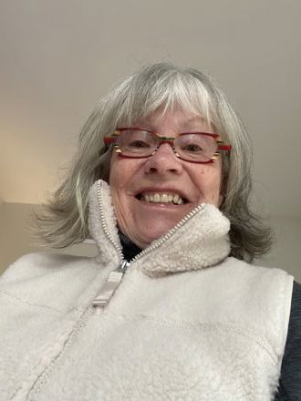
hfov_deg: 46.8
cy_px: 200
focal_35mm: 30
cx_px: 150
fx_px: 348
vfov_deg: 60.0
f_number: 2.2
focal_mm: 2.71
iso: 320
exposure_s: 1/60
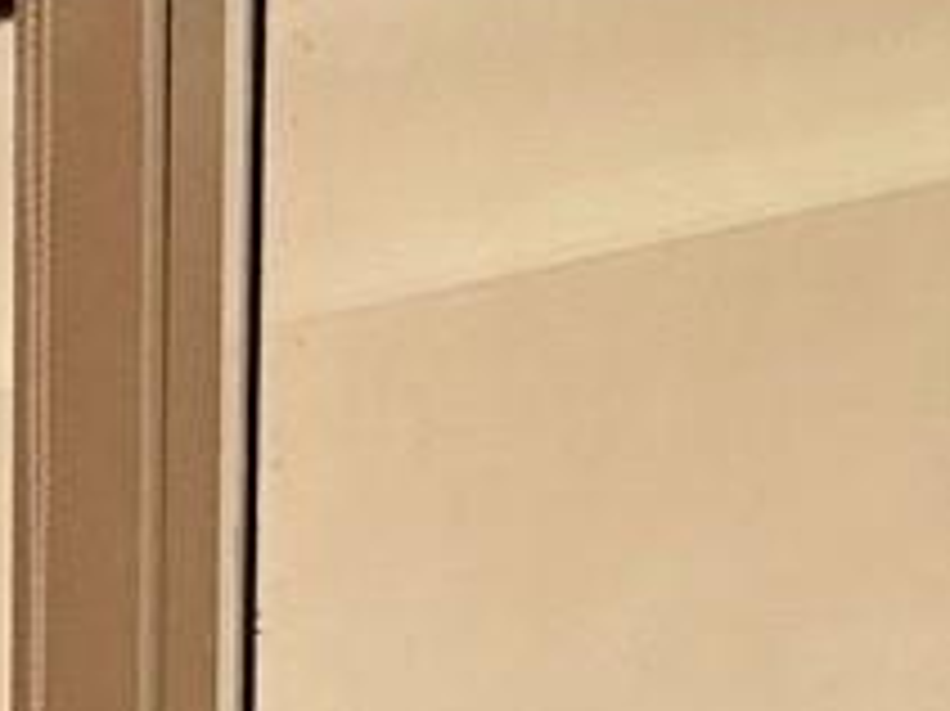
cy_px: 2650
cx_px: 117
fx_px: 2907
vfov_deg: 8.6
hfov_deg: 18.3
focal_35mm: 106
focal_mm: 2.22
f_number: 2.2
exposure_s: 1/302
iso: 40
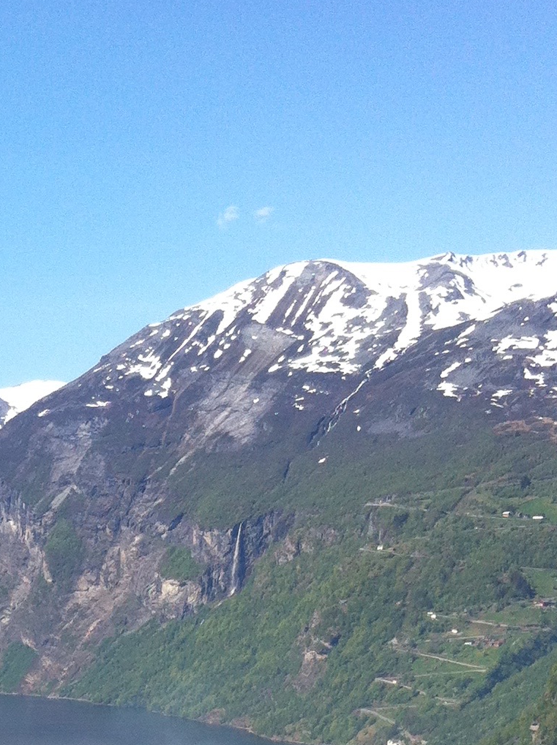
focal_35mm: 89
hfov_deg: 16.0
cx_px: -68
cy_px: 857
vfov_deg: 20.8
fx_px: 1915
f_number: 2.8
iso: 80
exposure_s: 1/1005
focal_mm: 3.85
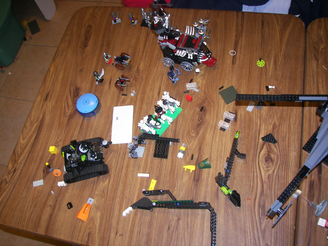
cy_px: 123
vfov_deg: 39.7
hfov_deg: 51.4
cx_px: 164
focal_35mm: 36
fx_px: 341
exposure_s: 1/30
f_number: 2.8
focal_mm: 6
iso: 100
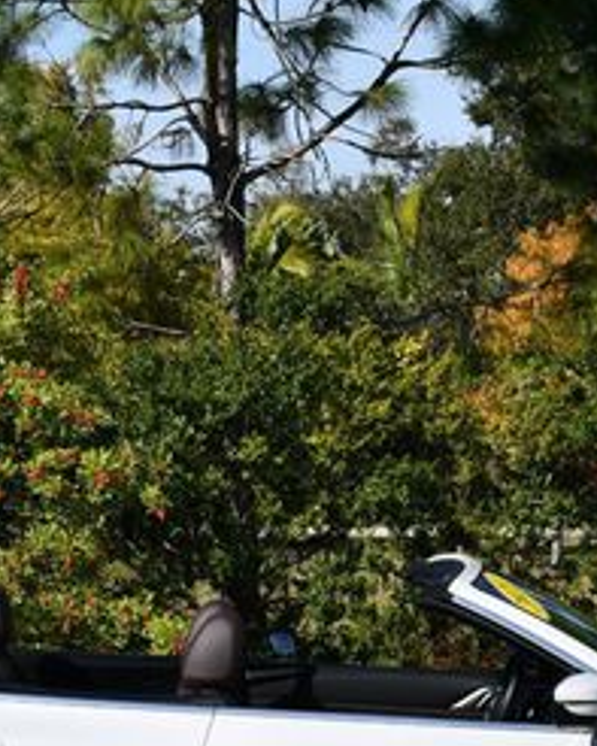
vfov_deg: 11.6
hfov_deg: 9.3
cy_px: 625
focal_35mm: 166
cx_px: 385
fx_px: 3664
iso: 100
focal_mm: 34
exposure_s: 1/320
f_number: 9
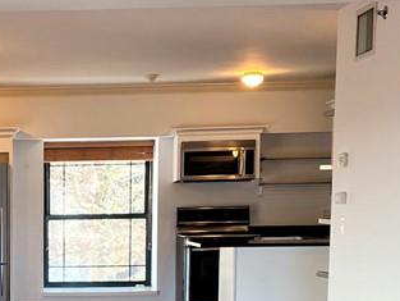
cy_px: 337
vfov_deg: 16.8
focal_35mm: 85
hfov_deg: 22.1
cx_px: -12
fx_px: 983
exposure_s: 1/120
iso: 100
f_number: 1.8
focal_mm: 4.25
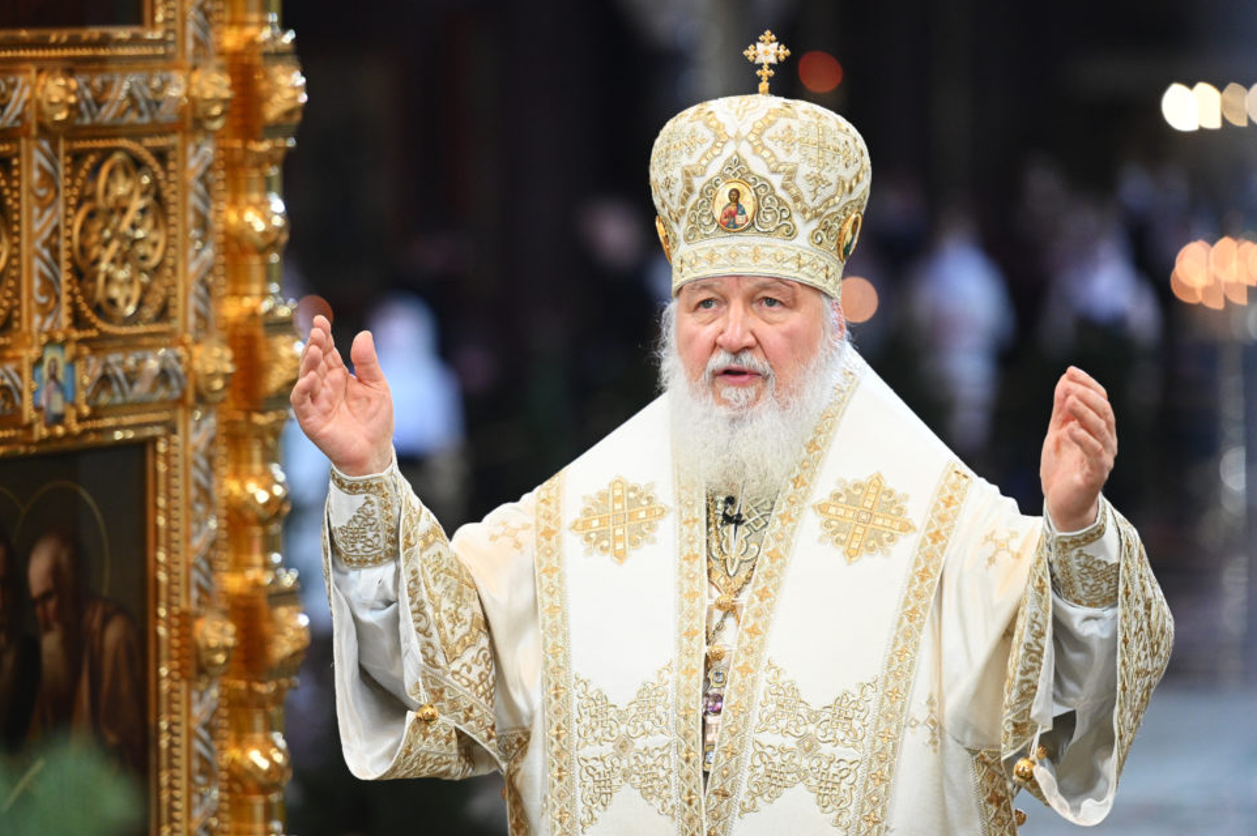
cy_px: 406
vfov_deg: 7.0
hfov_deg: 10.4
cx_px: 644
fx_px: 6874
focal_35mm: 197
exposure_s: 1/320
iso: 2500
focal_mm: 185
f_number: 2.8
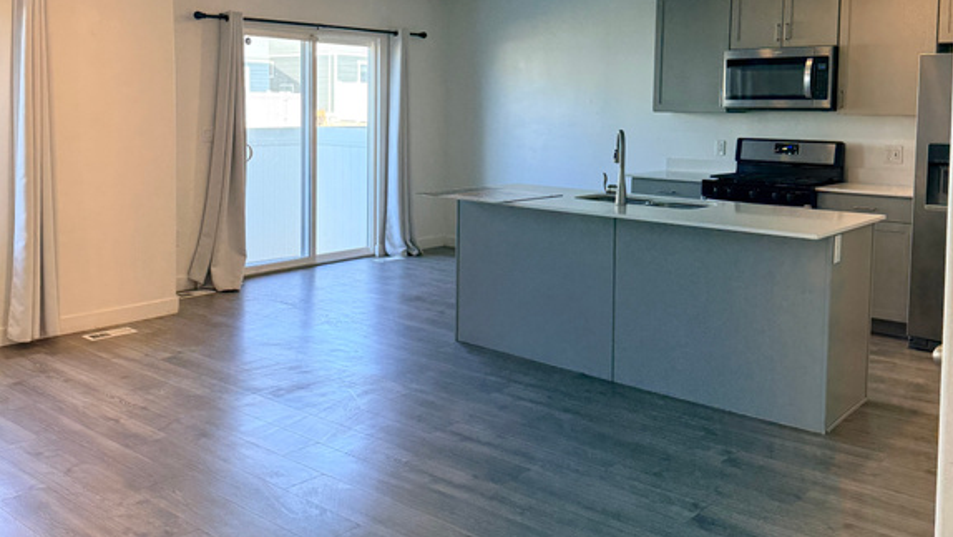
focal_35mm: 35
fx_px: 885
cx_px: 476
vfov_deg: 33.2
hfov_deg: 56.6
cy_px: 153
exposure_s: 1/237
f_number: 1.78
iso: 125
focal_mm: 6.76
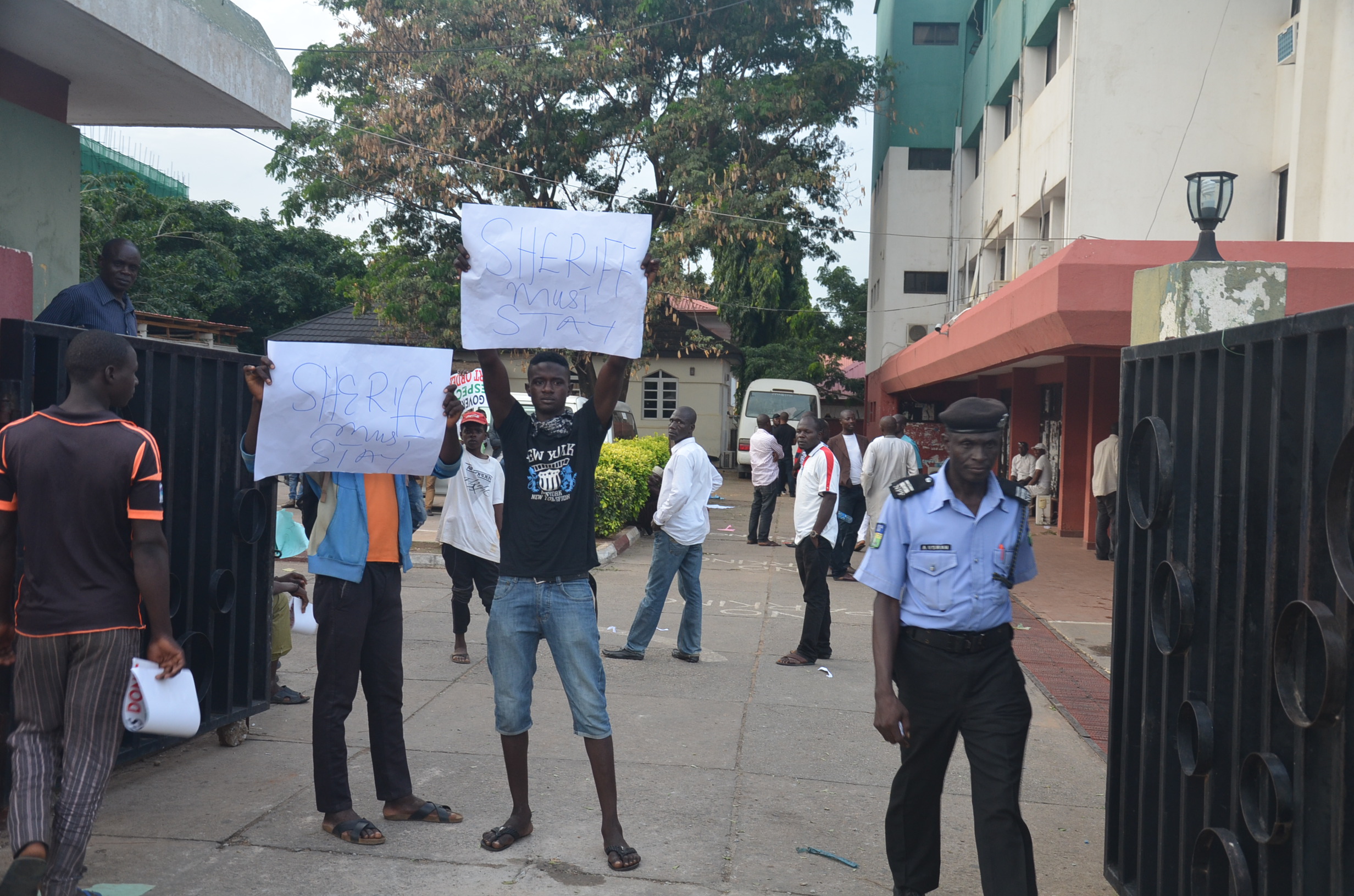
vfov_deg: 35.3
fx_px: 1407
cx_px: 677
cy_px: 448
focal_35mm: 38
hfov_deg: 51.4
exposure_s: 1/60
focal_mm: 25
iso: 400
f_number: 4
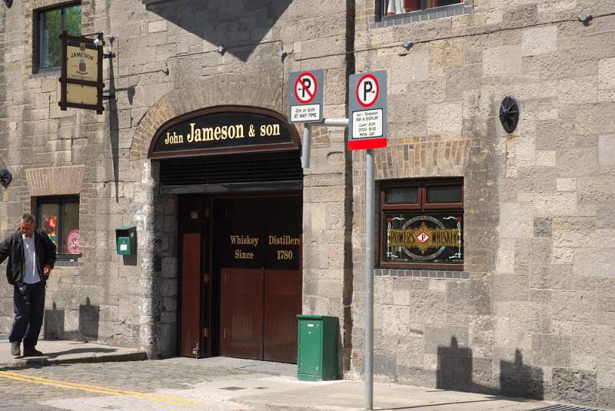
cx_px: 308
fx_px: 1282
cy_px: 206
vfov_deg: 18.2
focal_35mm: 75
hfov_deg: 27.0
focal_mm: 50
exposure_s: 1/350
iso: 160
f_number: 7.1
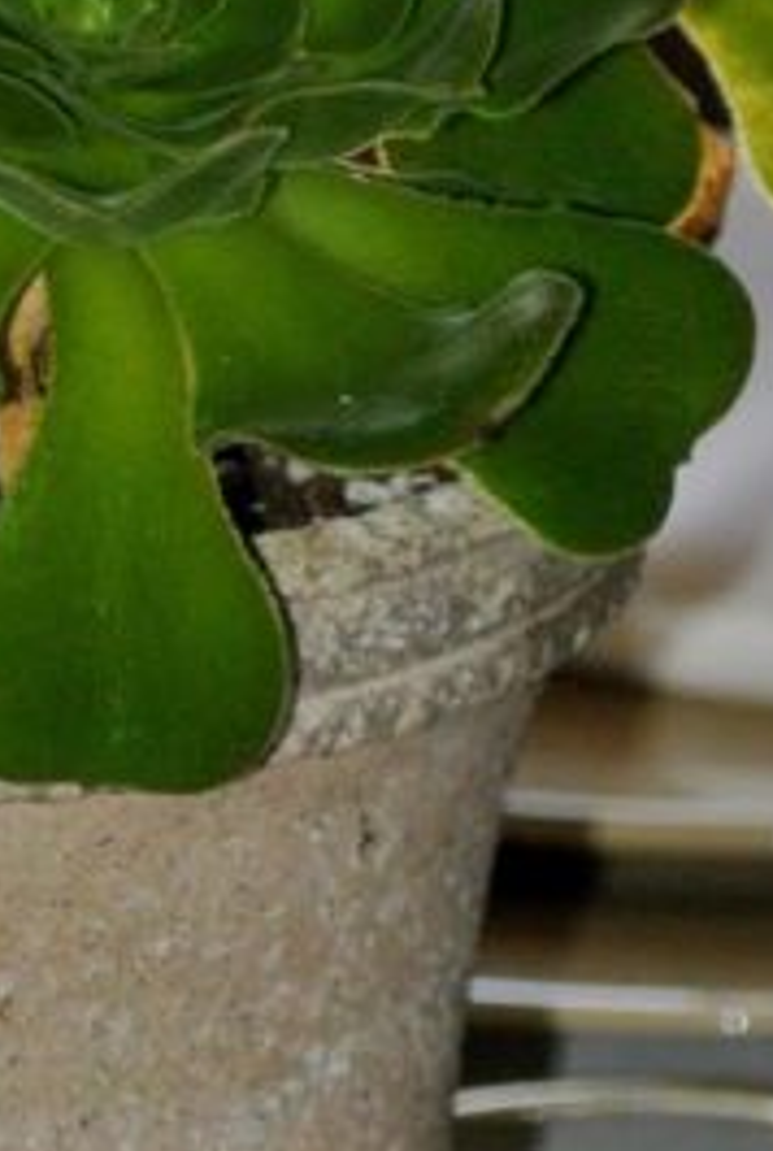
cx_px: -221
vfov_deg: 4.3
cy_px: 345
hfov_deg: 2.9
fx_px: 15379
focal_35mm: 480
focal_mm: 41.2
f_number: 4
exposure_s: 1/60
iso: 320
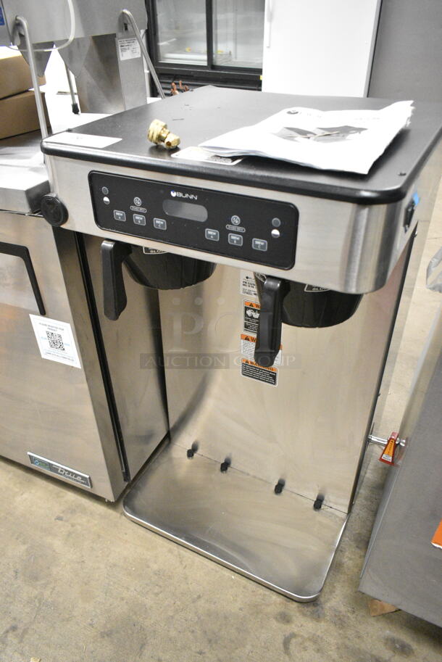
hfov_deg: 48.0
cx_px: 221
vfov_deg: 67.3
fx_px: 496
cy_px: 331
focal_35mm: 27
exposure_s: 1/80
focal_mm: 18
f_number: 4.5
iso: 6400
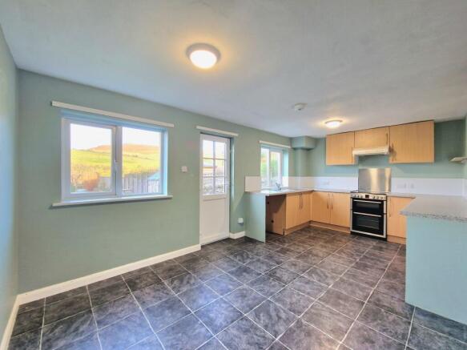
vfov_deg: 89.9
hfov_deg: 106.2
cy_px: 175
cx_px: 234
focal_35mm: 13
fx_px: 175
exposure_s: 1/50
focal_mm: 2.2
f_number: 2.2
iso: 100
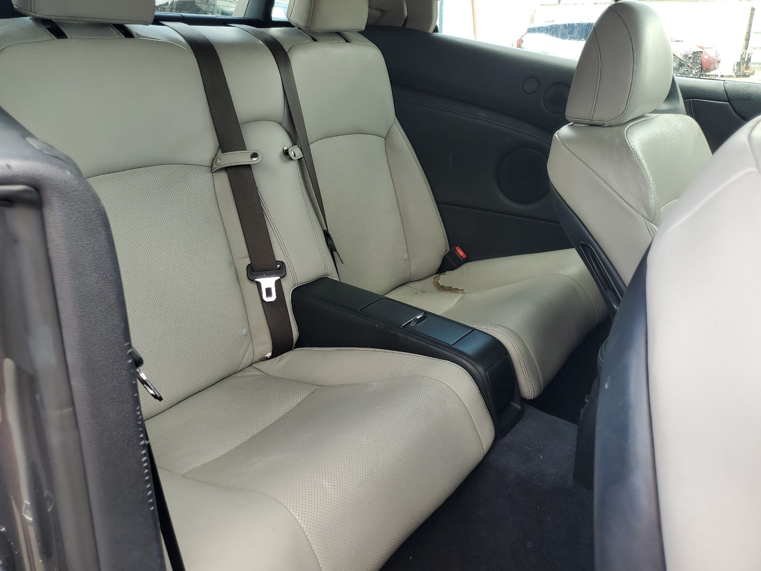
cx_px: 380
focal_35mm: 26
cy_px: 286
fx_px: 572
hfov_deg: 67.3
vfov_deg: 53.1
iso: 50
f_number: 1.5
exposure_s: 1/256
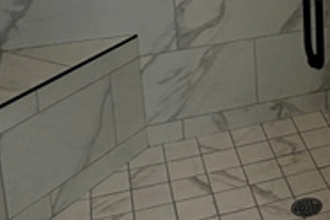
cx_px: 456
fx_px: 733
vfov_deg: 16.0
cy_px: -78
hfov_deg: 22.1
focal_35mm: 80
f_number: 2.2
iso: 64
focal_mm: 2.22
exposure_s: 1/120
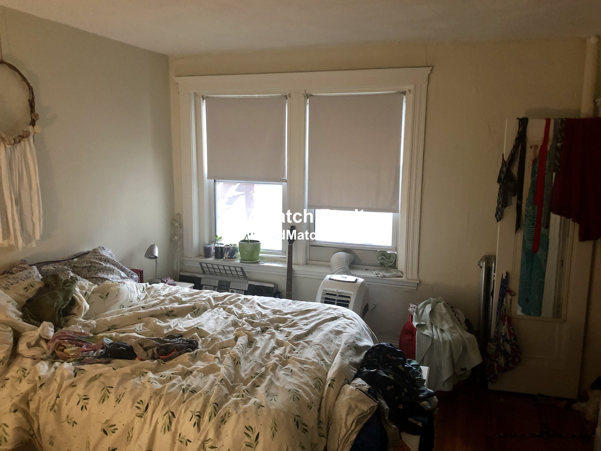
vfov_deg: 49.7
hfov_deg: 63.4
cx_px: 300
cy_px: 226
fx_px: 486
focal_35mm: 28
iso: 100
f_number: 1.8
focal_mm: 3.99
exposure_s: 1/5
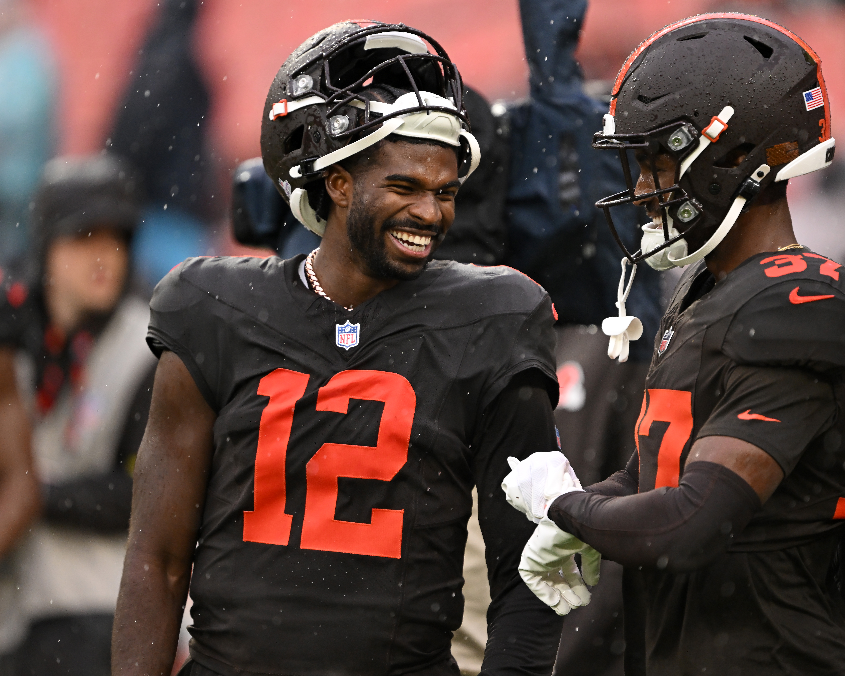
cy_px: 338
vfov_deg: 2.5
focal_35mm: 631
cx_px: 440
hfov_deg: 3.1
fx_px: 15781
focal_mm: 560
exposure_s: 1/1600
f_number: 4
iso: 2000
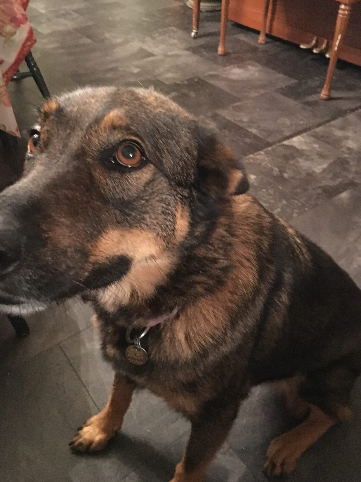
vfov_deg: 55.3
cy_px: 218
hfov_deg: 42.9
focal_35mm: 33
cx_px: 160
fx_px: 459
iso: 800
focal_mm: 4.15
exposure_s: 1/15
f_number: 2.2
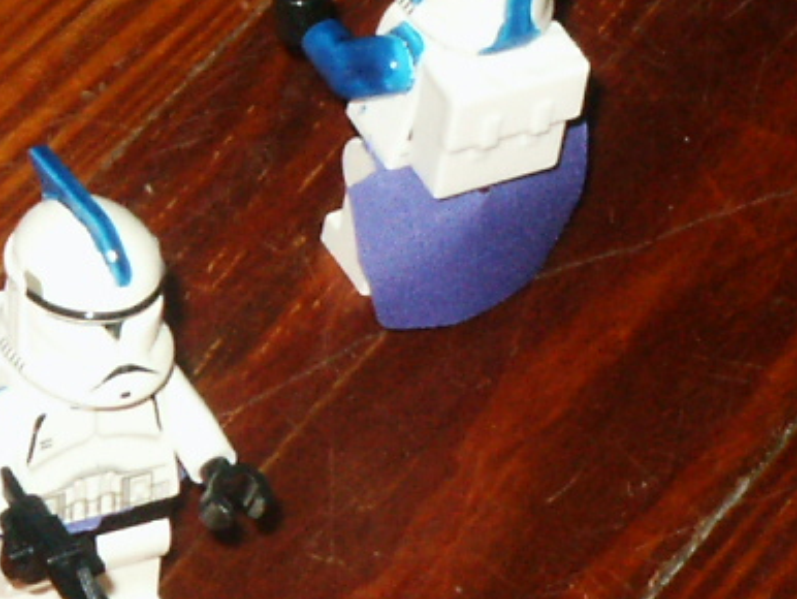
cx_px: -182
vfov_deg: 4.2
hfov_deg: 5.6
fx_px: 8110
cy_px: 250
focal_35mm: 352
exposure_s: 1/90
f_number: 8
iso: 200
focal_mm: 16.99
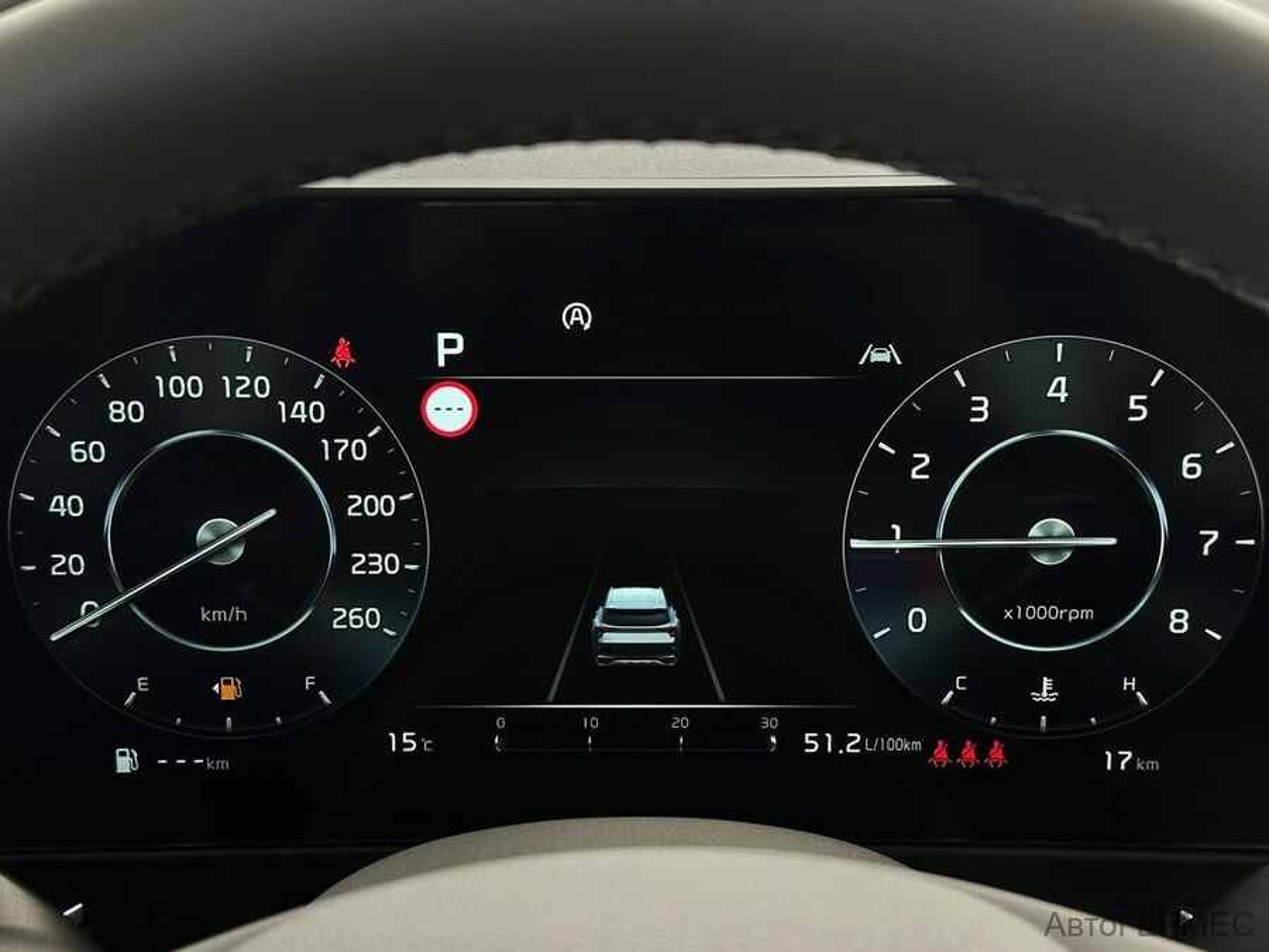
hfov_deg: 39.7
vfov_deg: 30.3
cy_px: 476
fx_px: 1760
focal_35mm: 48
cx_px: 634
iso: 250
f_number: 1.78
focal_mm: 6.86
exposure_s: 1/33
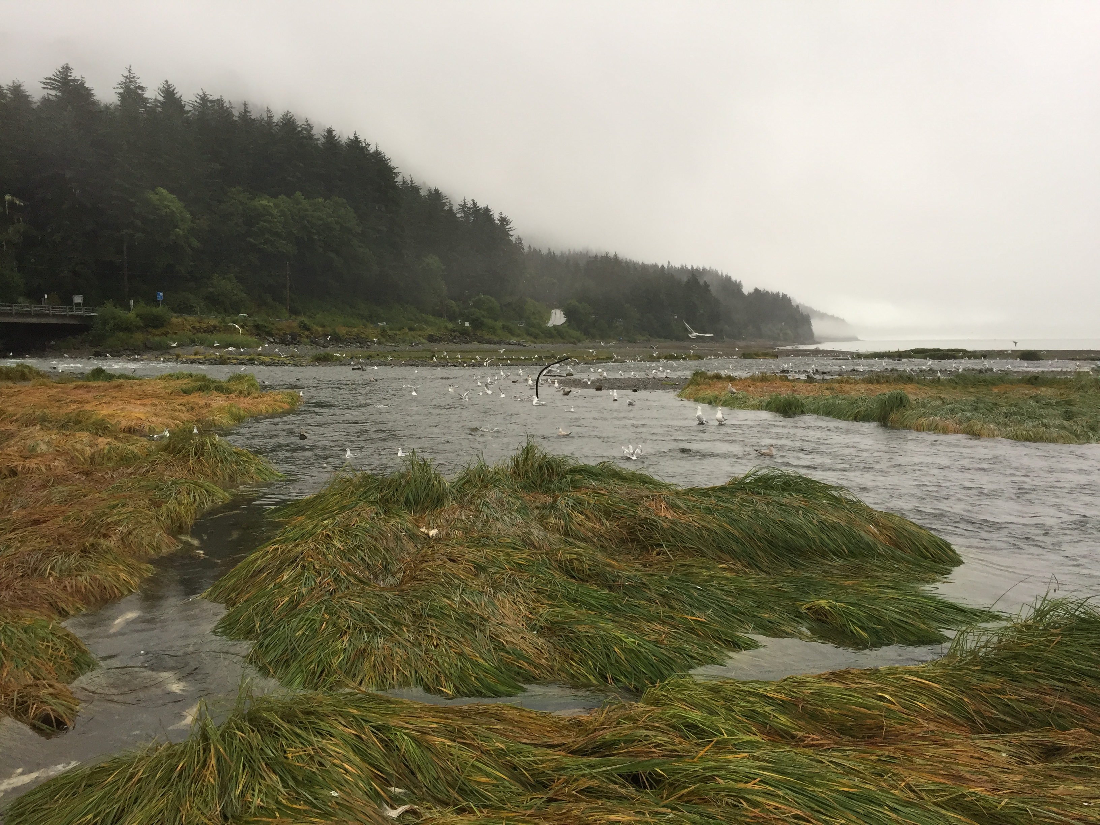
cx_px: 550
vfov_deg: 48.2
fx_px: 922
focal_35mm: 29
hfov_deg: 61.7
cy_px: 412
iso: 32
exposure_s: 1/40
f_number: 2.2
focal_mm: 4.15
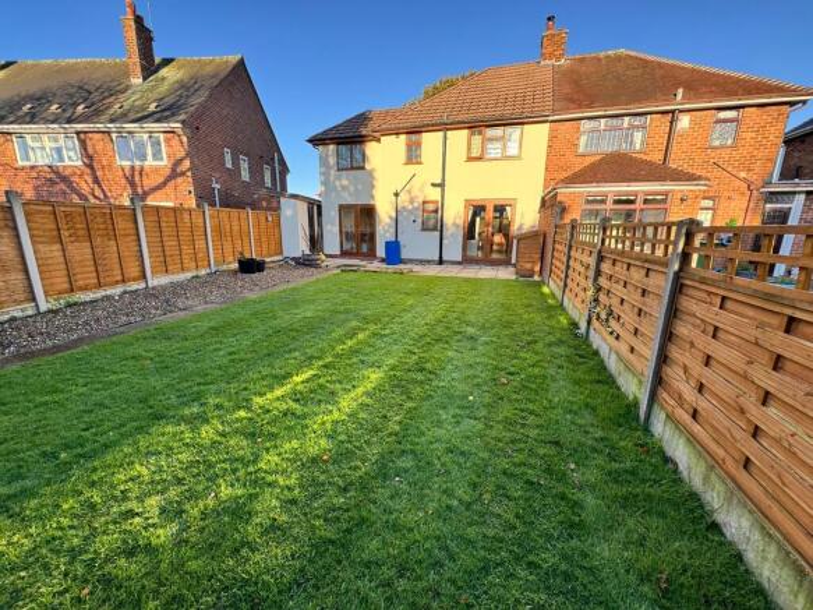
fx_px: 329
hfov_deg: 102.1
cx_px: 406
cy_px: 305
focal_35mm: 14
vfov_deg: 85.7
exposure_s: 1/230
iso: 40
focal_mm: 2.22
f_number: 2.2
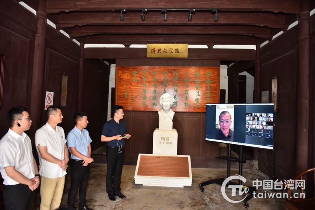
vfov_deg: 53.1
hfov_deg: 73.8
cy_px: 105
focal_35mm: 24
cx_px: 158
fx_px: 210
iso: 640
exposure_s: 1/200
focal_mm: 24
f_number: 3.2
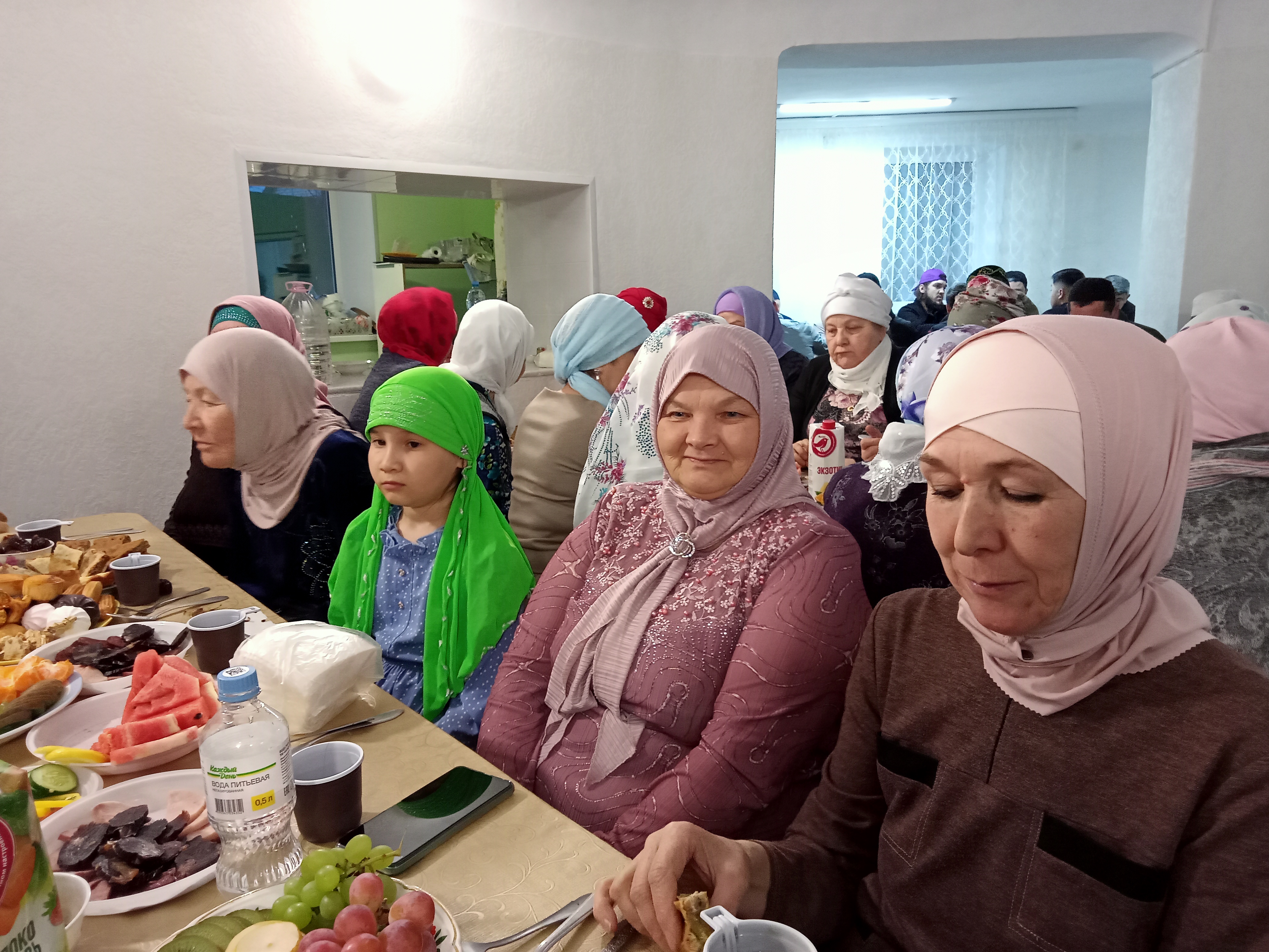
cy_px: 476
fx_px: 1026
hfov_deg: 63.4
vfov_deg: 49.7
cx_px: 634
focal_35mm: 28
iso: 914
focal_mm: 3.65
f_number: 2.2
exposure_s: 1/33.3
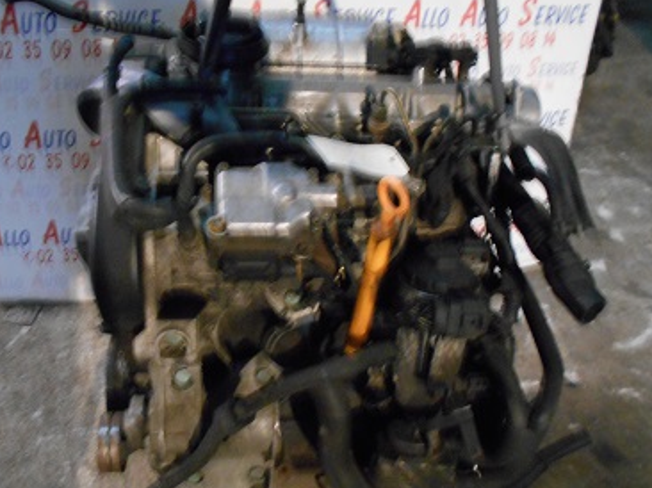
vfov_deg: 42.9
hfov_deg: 55.3
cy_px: 256
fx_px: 621
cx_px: 299
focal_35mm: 33
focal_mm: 4.6
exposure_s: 1/4
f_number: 3.2
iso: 800
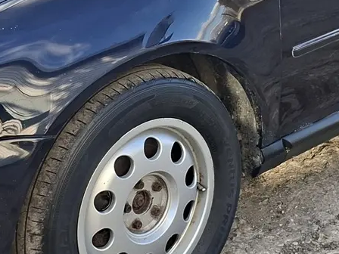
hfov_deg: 22.0
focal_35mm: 89
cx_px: 173
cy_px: -7
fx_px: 872
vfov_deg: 16.2
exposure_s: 1/462
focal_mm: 5.54
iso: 50
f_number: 1.8
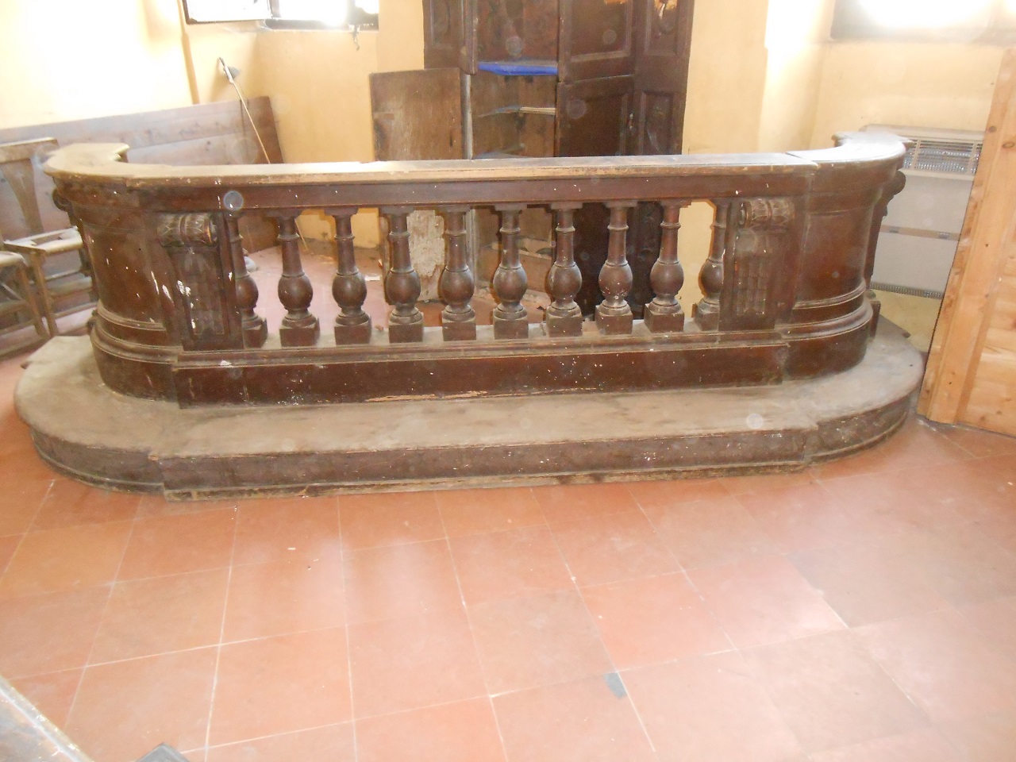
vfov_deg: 53.1
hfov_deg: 67.3
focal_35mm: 26
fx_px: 763
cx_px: 508
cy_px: 381
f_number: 3.5
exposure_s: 1/25
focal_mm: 4.6
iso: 800
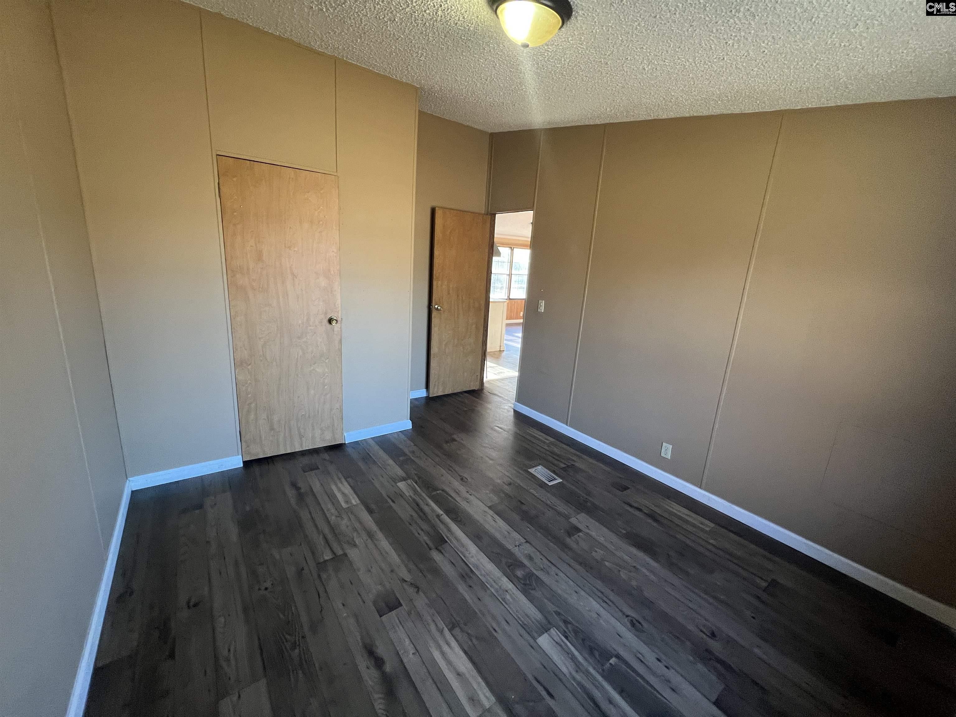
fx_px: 359
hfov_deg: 106.2
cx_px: 478
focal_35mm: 13
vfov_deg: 89.9
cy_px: 358
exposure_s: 1/70
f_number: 1.8
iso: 250
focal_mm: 1.57
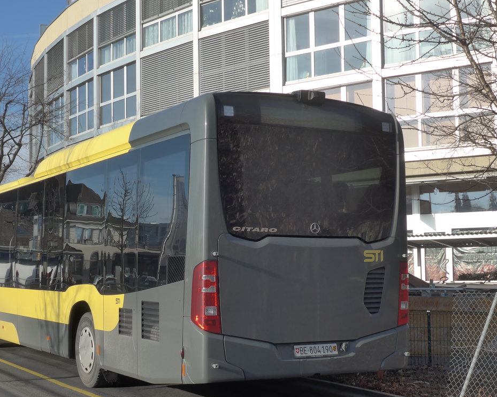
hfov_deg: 32.5
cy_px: 213
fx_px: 853
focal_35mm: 58
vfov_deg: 26.2
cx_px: 223
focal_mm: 9.5
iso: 160
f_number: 5
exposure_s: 1/640
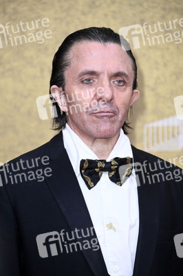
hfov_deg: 5.5
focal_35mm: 250
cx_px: 92
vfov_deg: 8.2
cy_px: 138
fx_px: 1909
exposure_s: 1/250
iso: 1000
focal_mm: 250
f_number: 5.6
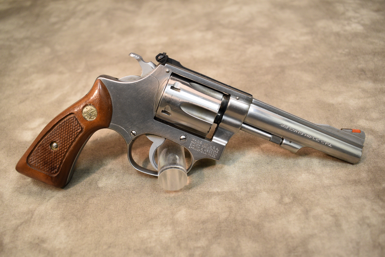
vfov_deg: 40.0
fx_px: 353
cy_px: 128
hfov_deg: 57.2
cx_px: 192
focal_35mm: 33
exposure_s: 1/60
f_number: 5
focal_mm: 22
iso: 800
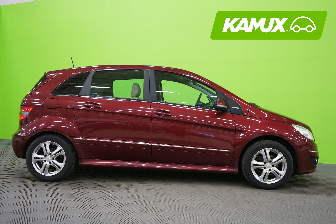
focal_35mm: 36
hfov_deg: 53.1
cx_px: 168
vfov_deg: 36.9
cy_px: 112
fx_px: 336
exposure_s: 1/8
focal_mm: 36
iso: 400
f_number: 4
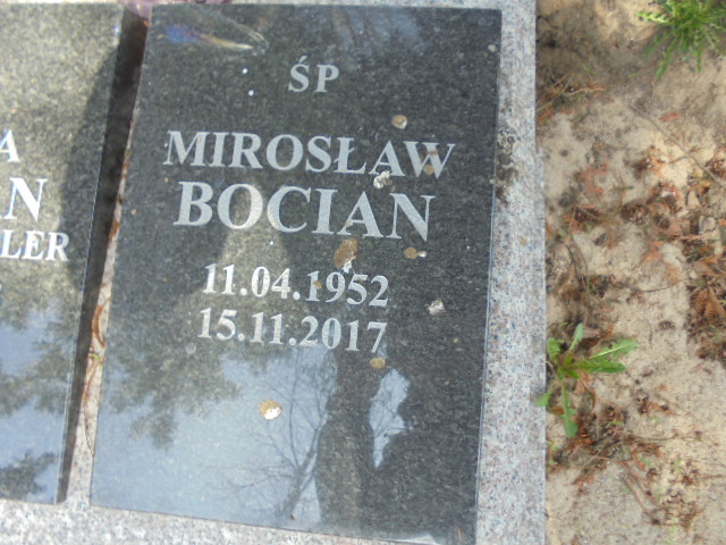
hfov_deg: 67.3
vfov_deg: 53.1
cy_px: 272
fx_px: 545
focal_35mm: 26
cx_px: 363
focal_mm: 4.6
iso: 100
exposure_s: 1/80
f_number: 3.5
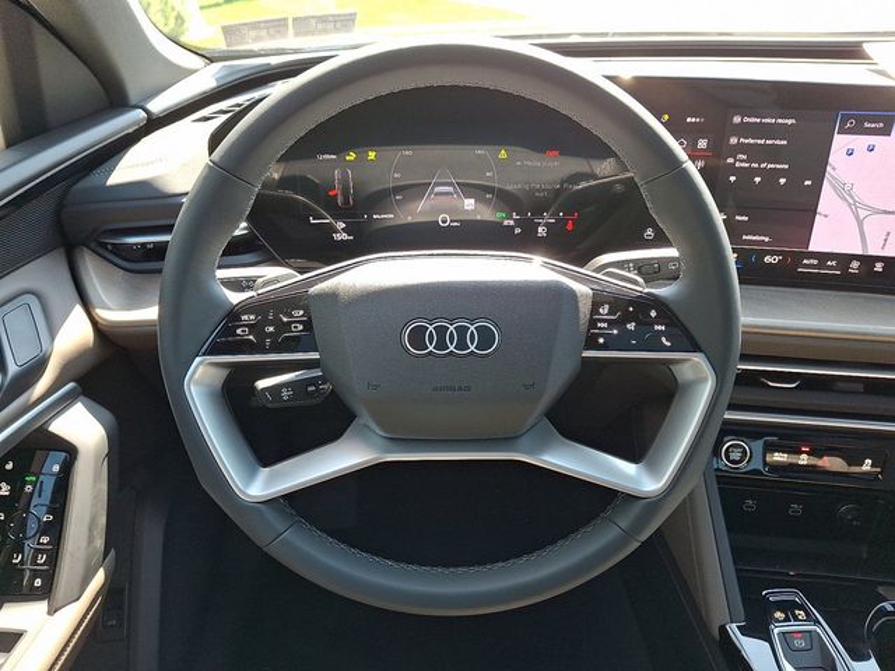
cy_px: 336
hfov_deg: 69.4
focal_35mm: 25
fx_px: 646
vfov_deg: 54.9
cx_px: 448
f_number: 1.8
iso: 33
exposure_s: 1/100
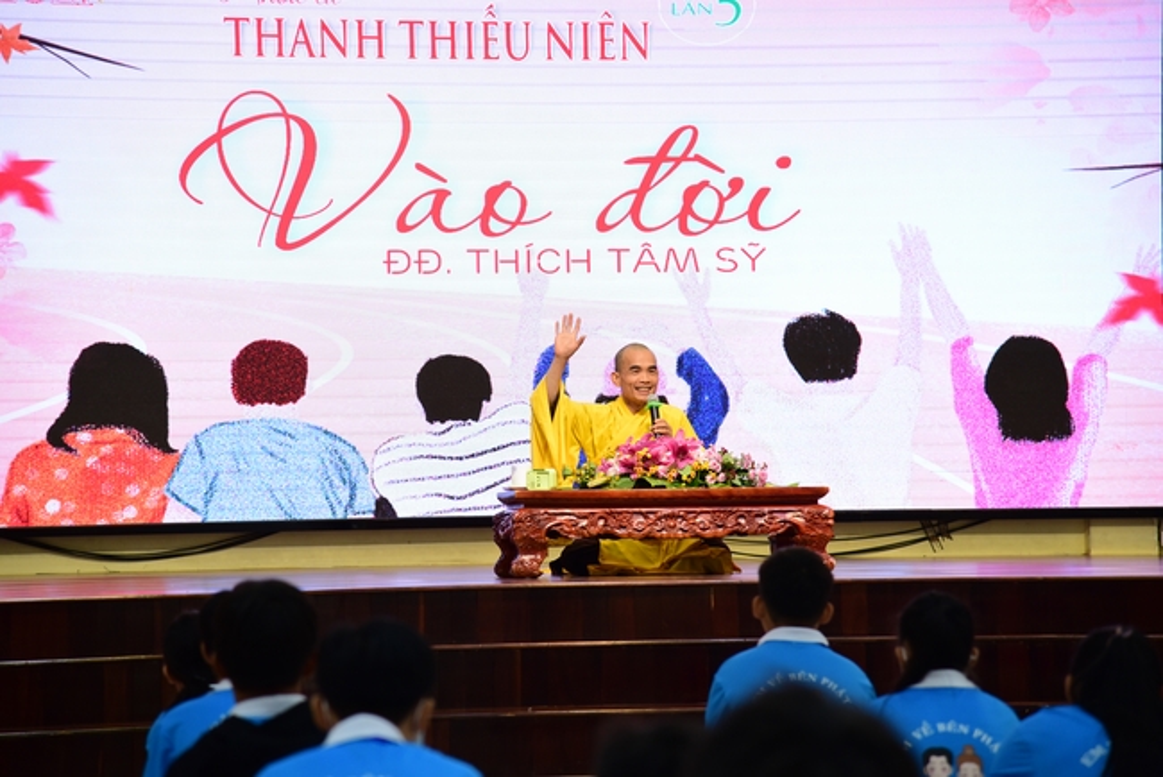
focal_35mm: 120
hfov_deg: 17.1
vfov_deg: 11.4
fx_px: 3878
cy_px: 388
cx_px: 582
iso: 1250
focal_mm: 120
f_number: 4.5
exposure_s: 1/80
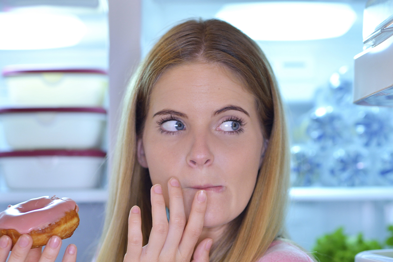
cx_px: 205
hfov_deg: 20.2
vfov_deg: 13.4
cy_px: 229
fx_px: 1102
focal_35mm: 101
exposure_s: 1/100
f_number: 2
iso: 400
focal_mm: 50
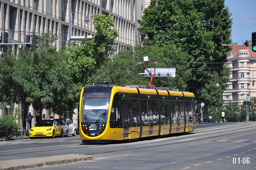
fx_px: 1119
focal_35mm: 158
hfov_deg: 13.1
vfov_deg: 8.7
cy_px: 85
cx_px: 128
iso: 400
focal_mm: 105
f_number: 6.3
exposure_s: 1/1600
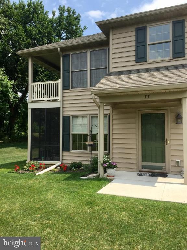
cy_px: 125
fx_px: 209
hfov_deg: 48.2
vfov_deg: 61.7
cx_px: 94
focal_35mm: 29
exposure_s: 1/1522
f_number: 2.2
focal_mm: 4.15
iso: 32
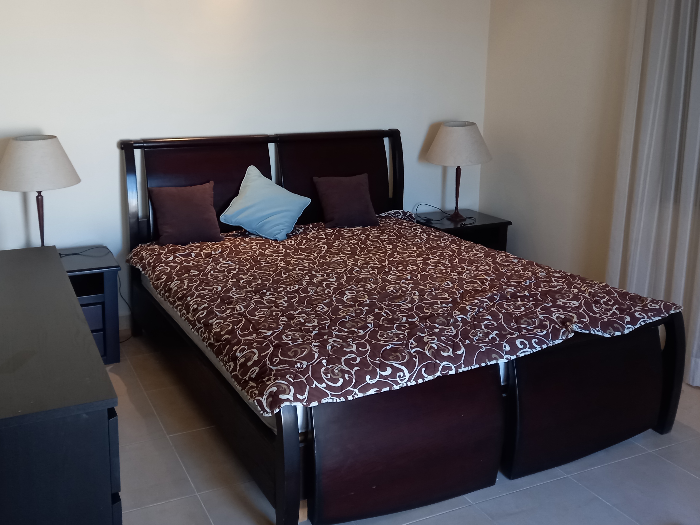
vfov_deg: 41.5
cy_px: 201
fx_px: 688
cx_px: 287
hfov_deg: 53.6
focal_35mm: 34
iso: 200
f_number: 2
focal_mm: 4.6
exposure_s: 1/33.3
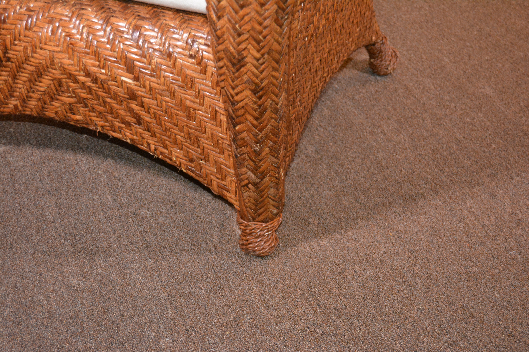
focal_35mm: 63
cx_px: 264
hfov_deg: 31.9
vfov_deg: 21.6
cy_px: 176
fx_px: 926
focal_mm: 42
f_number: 5
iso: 3200
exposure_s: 1/60
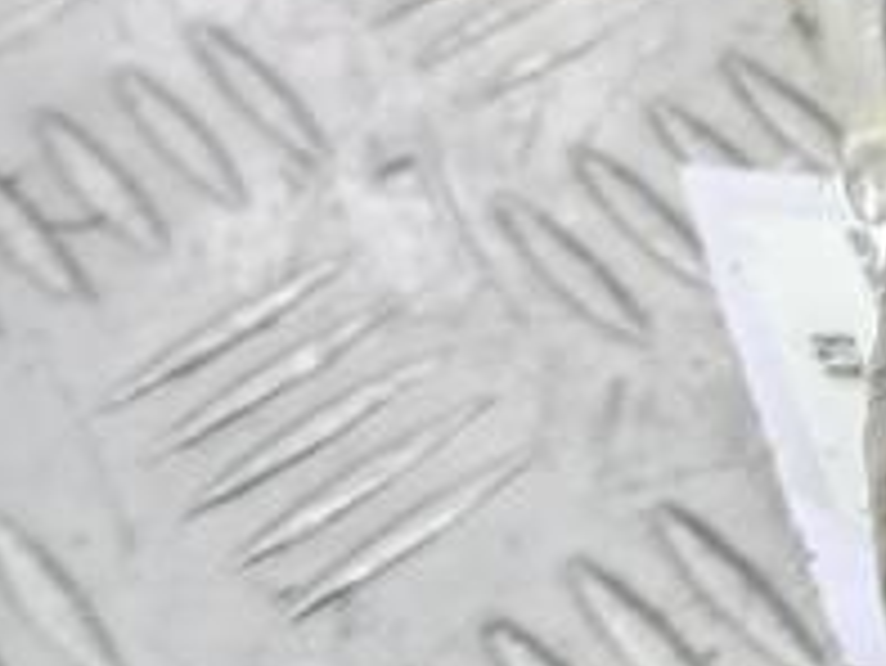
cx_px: 1934
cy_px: 220
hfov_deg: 12.7
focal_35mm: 130
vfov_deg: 11.4
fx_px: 3329
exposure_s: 1/50
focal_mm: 4.6
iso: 125
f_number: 1.8
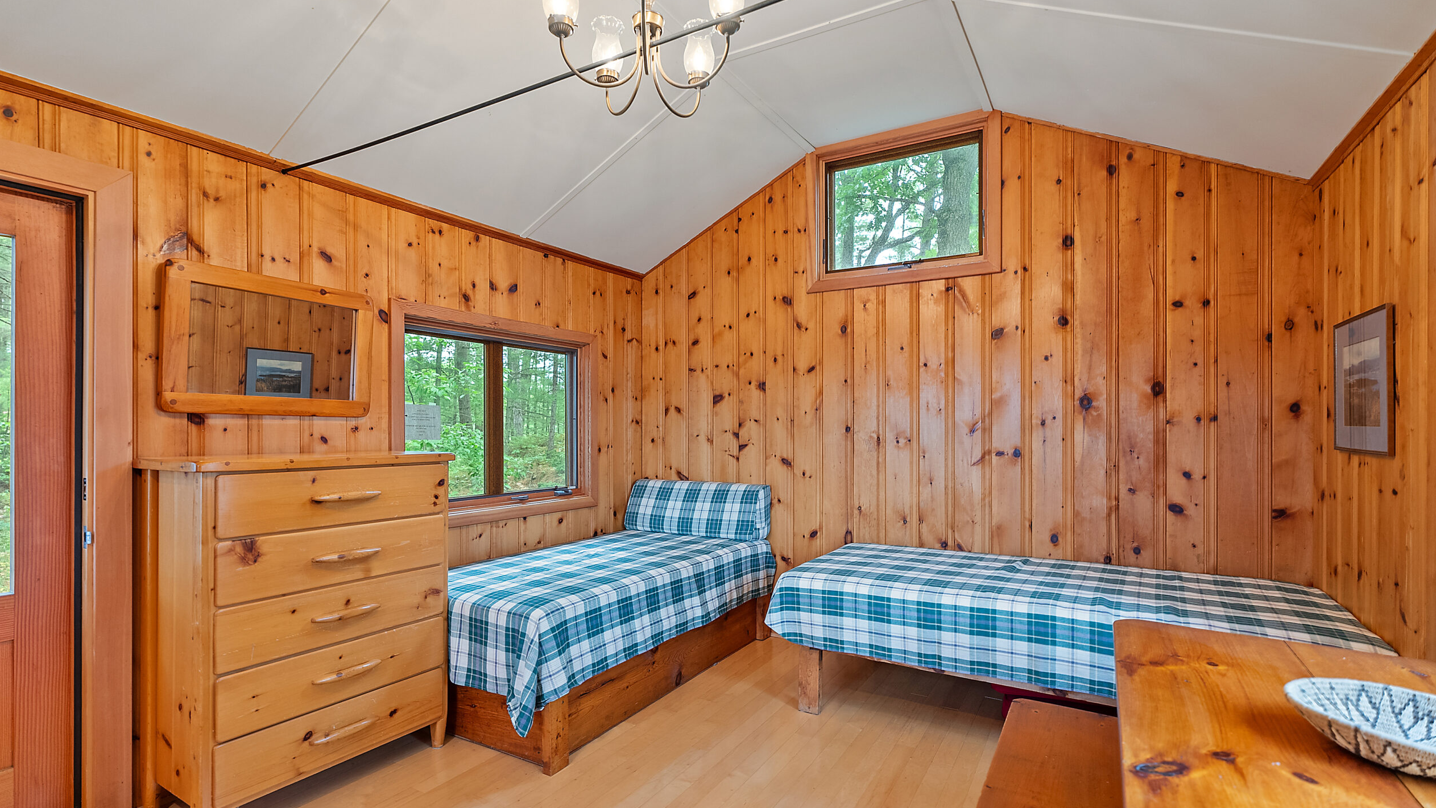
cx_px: 721
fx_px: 647
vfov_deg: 63.9
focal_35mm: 17
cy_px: 428
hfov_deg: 95.9
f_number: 4
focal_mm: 16
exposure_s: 1/8
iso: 500
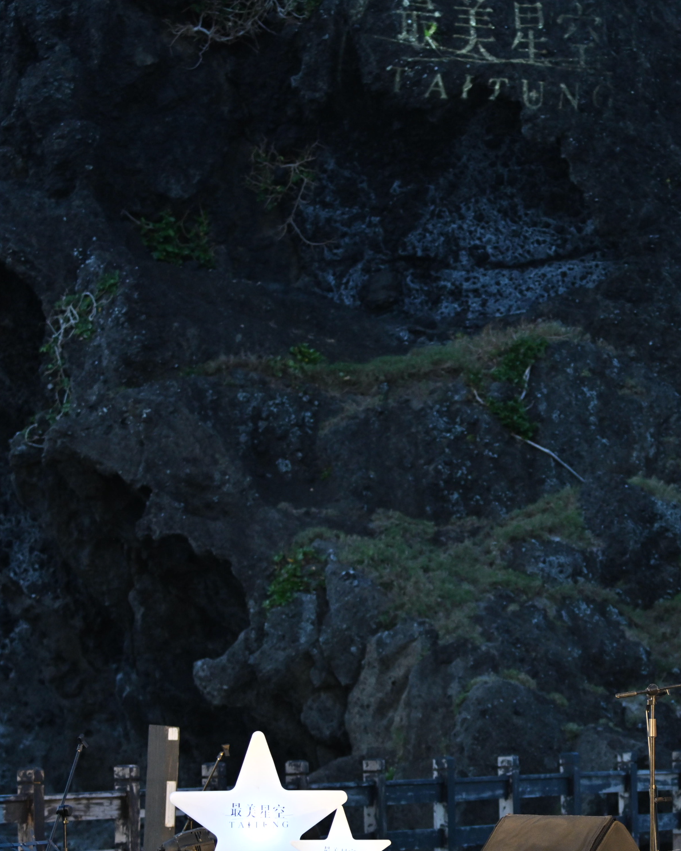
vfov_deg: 13.5
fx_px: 3602
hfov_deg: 10.7
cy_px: 536
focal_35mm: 143
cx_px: 676
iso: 1000
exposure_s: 1/125
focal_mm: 70
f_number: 2.8
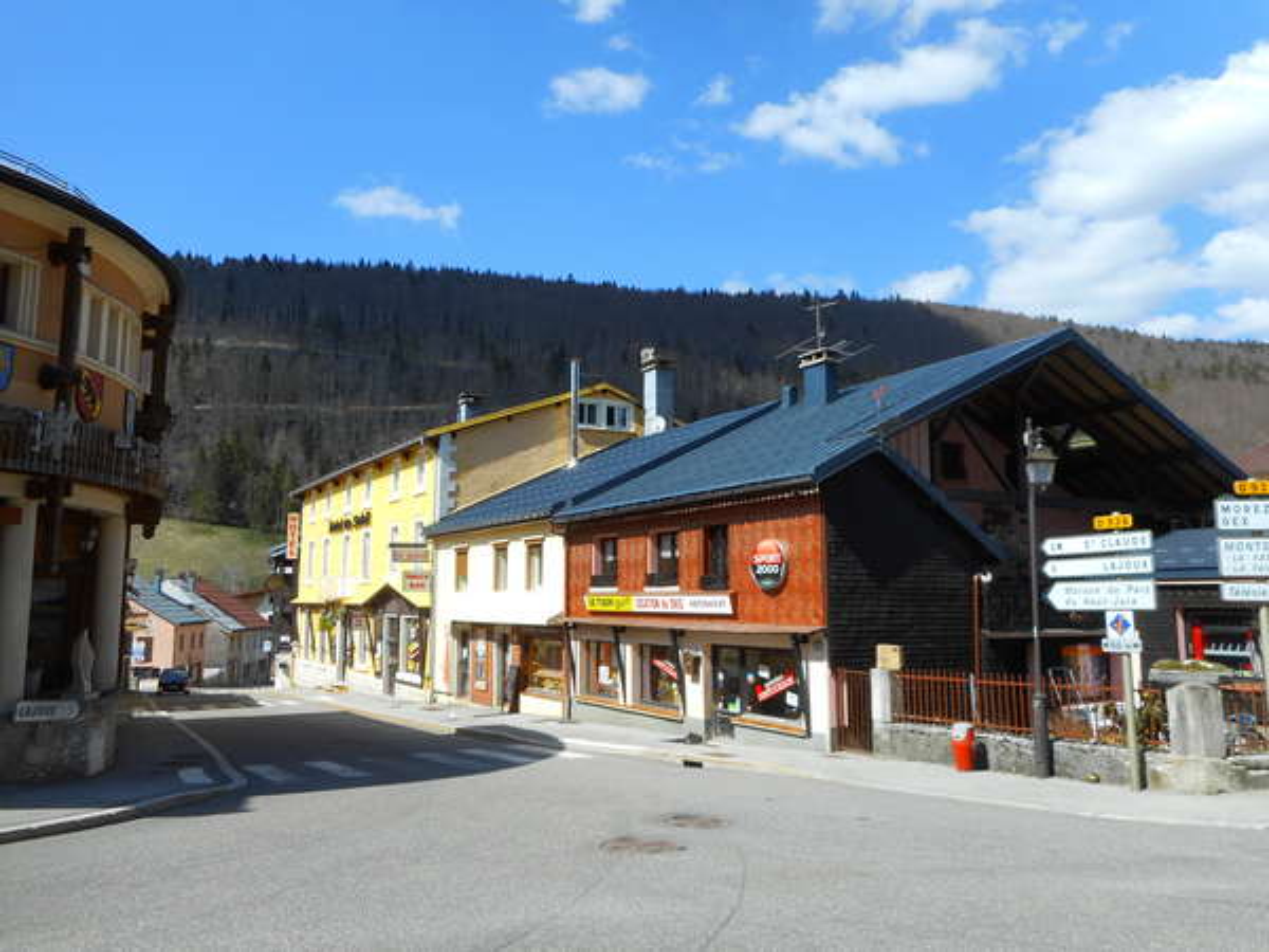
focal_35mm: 25
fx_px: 916
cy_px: 476
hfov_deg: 69.4
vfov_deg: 54.9
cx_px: 634
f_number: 3.7
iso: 80
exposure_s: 1/640
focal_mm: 4.5
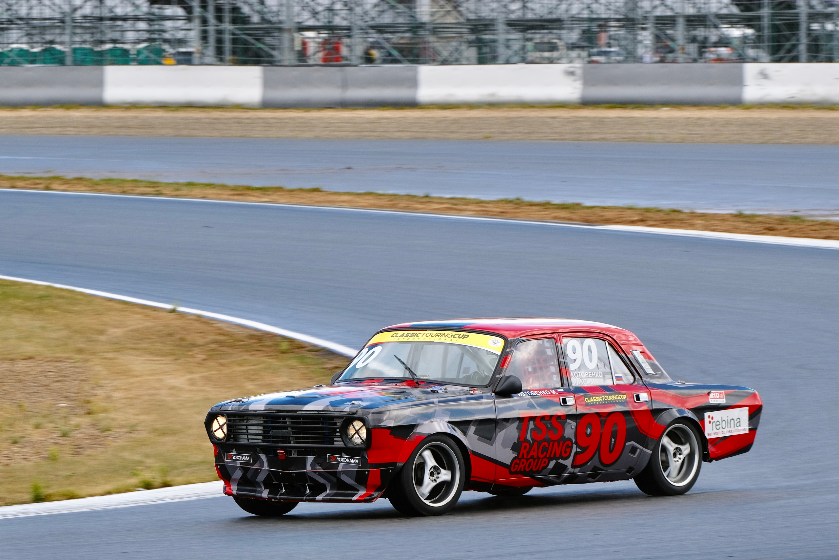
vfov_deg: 5.7
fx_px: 5570
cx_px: 420
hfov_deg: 8.6
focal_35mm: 239
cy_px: 280
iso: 160
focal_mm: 159
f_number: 8
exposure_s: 1/250
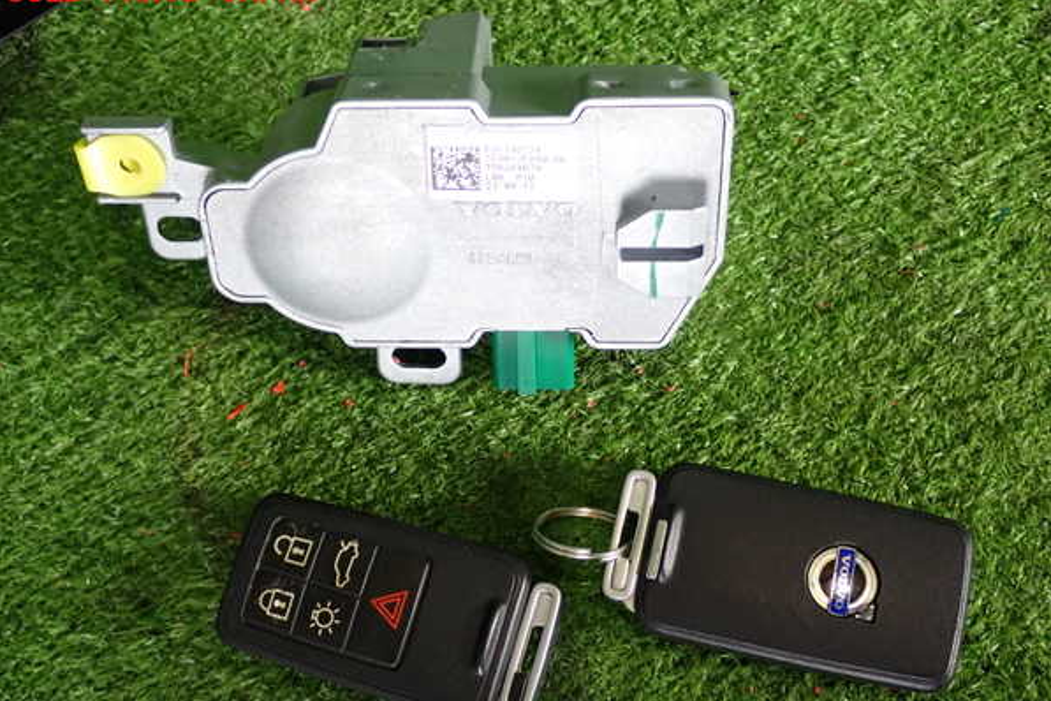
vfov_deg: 29.2
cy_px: 365
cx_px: 525
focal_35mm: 46
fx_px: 1343
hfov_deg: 42.7
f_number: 2.9
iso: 250
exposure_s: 1/40
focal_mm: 7.84
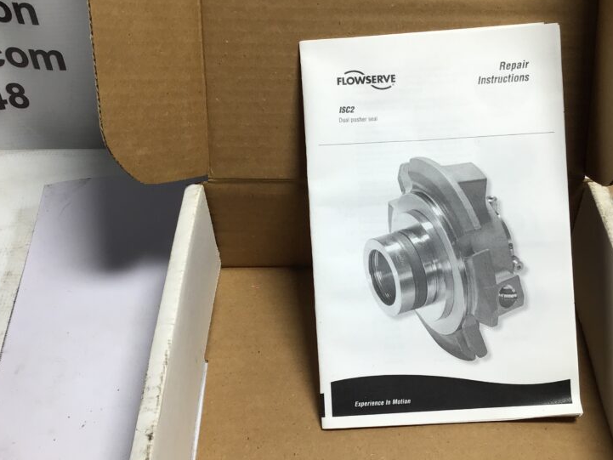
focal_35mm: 44
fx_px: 779
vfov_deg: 32.8
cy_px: 263
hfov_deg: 42.8
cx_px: 358
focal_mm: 3.3
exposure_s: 1/120
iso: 25
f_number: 2.4
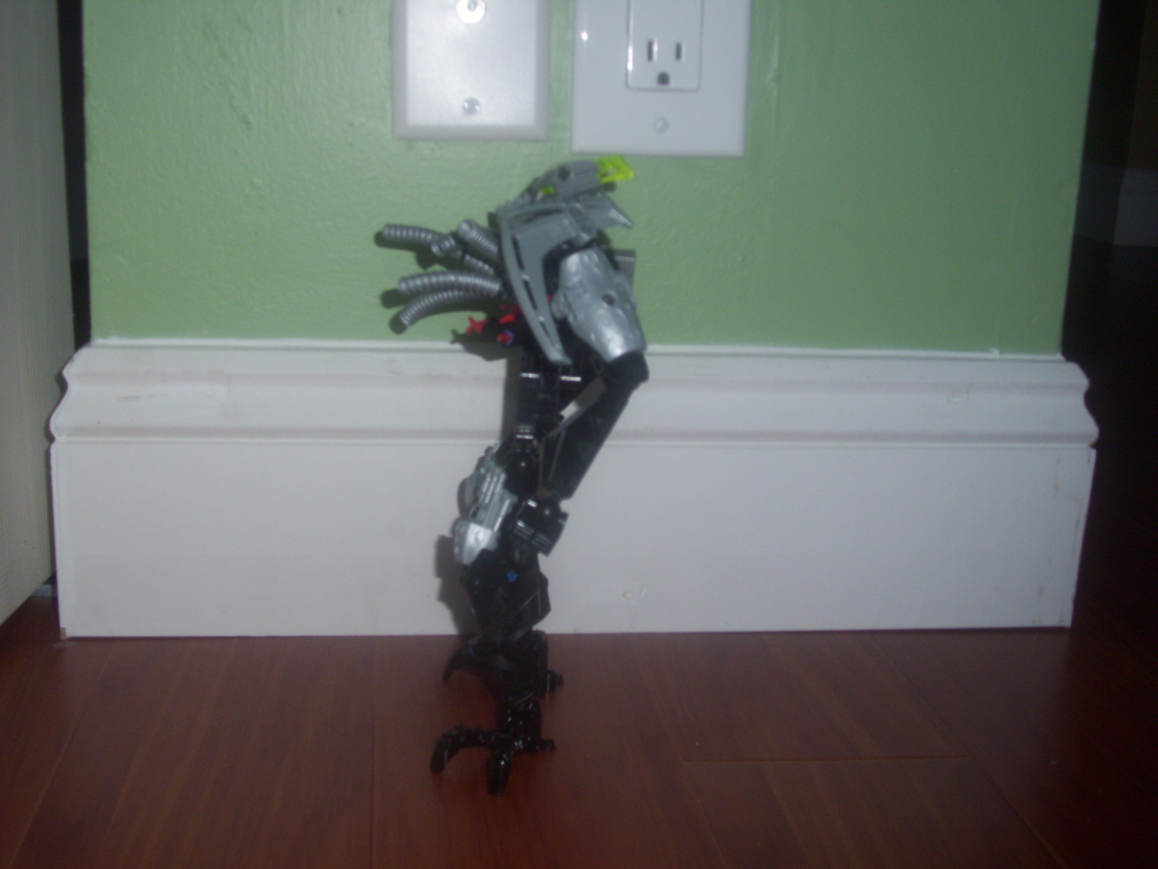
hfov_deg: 44.8
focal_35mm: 42
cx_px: 579
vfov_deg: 34.3
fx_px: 1405
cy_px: 434
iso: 80
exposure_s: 1/40
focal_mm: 7.1
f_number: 3.4
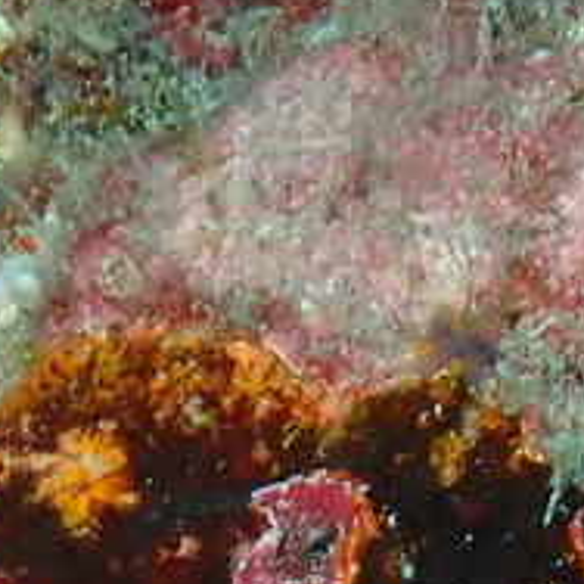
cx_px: 233
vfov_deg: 6.8
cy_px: 1235
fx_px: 4695
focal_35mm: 246
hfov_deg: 7.1
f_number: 4.5
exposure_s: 1/100
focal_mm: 8.41
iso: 200
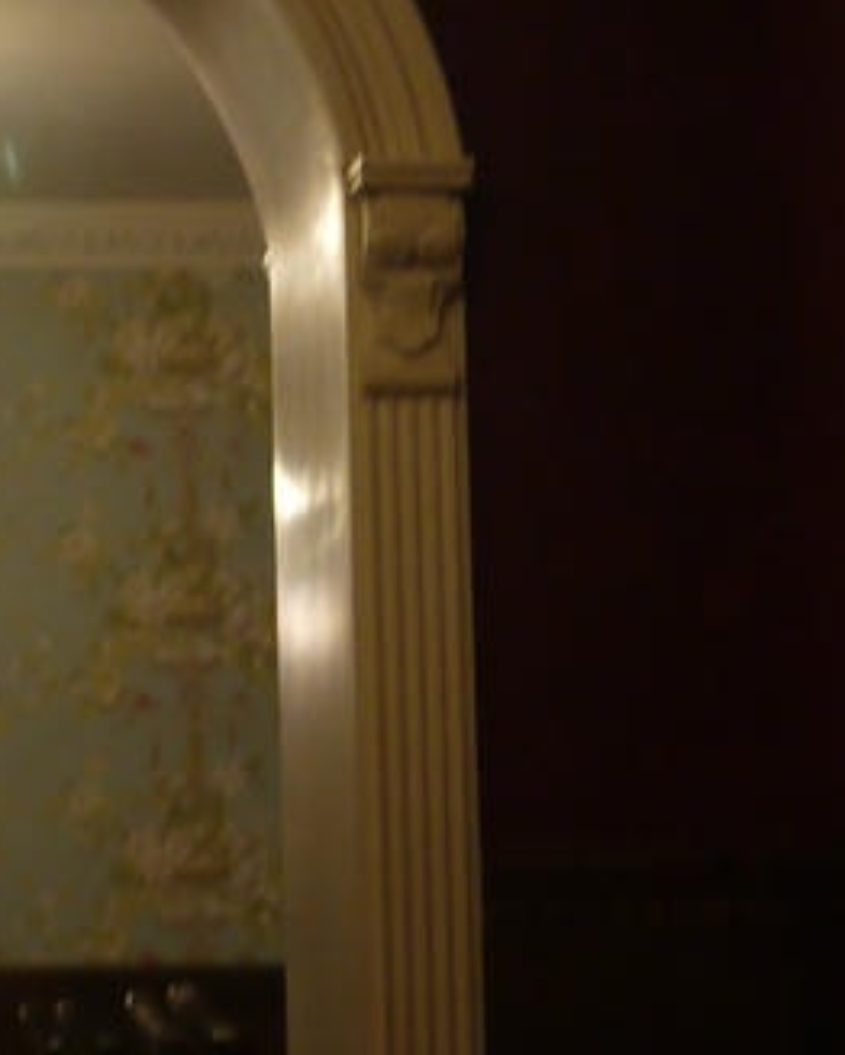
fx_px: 5965
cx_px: -303
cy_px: 126
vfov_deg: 10.1
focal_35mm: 191
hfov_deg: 8.0
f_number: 1.7
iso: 320
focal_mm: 20
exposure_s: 1/60
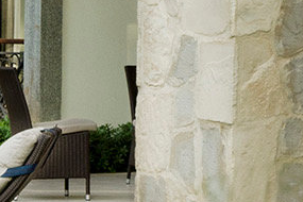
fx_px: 2121
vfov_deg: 5.5
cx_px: 75
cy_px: 52
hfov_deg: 8.2
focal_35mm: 252
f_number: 8
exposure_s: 1/250
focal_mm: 24
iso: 200
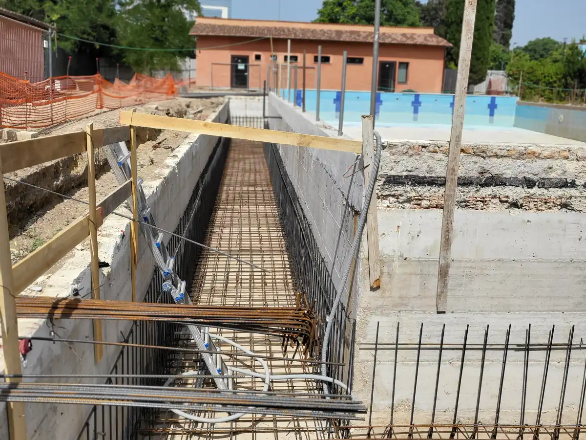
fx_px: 440
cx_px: 293
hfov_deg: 67.3
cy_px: 220
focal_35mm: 26
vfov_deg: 53.1
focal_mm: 4.25
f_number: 1.8
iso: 50
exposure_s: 1/3861
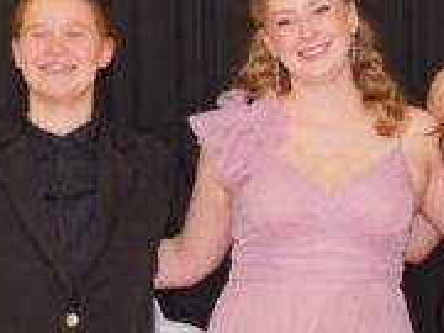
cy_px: 253
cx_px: 469
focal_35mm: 225
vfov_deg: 6.6
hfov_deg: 8.7
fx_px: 2886
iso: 400
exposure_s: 1/250
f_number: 2.8
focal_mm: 43
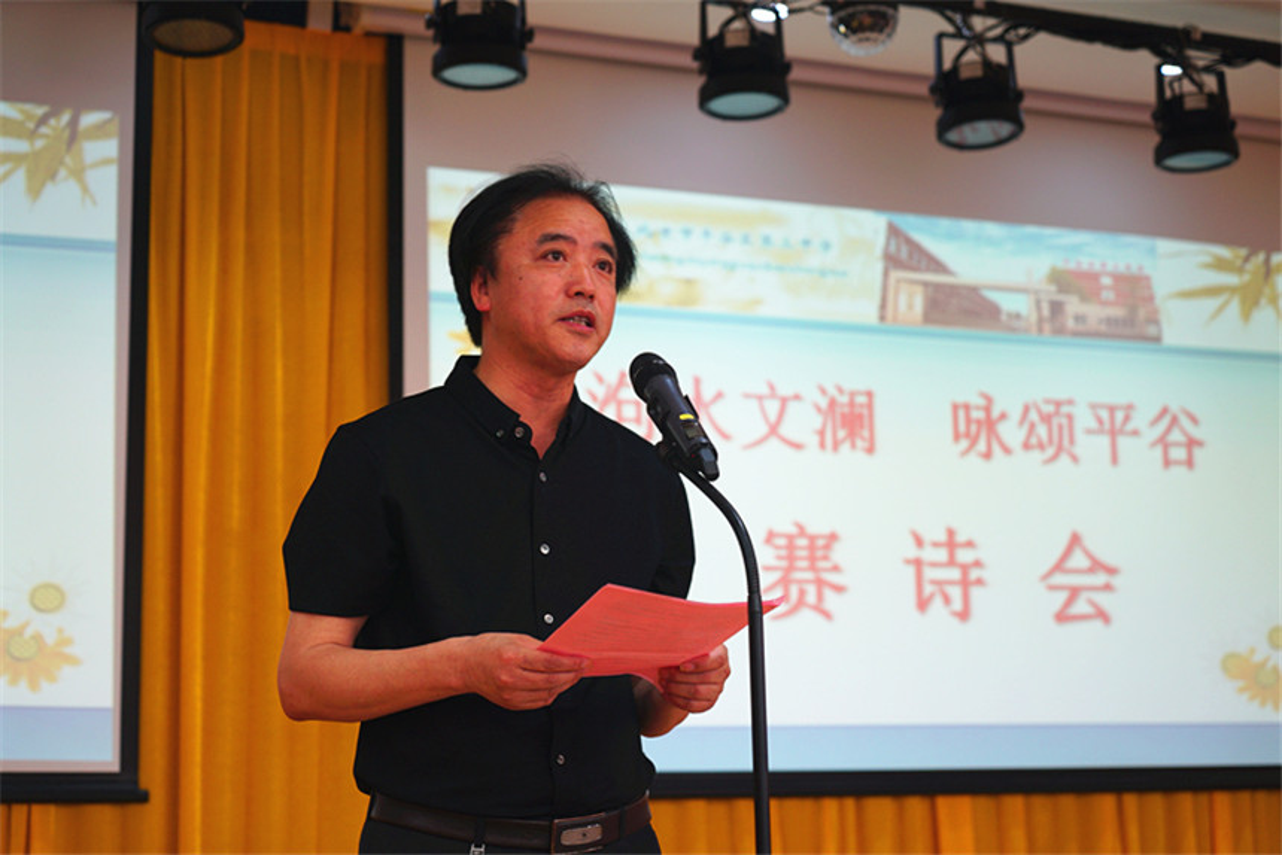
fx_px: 2137
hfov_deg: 33.4
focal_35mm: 60
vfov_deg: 22.6
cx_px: 641
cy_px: 428
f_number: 4
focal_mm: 60
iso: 200
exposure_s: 1/60
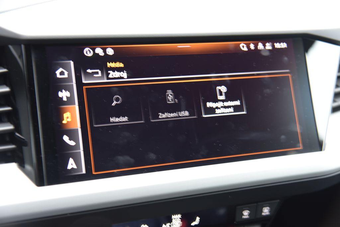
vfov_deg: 24.7
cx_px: 170
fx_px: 520
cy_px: 114
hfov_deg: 36.2
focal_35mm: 55
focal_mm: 55
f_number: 4
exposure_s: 1/5
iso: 500
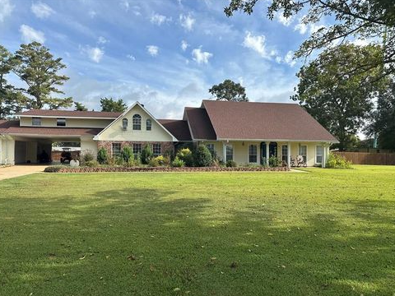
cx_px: 198
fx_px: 285
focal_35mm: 25
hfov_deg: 69.4
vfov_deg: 54.9
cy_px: 151
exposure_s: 1/4016
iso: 80
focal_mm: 6.86
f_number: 1.78
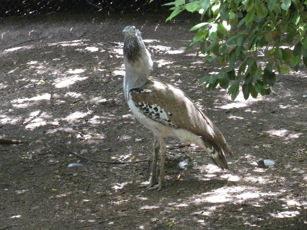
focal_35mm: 119
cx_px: 154
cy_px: 115
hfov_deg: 16.6
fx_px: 1055
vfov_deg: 12.5
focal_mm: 21
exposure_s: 1/150
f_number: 5.1
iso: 795
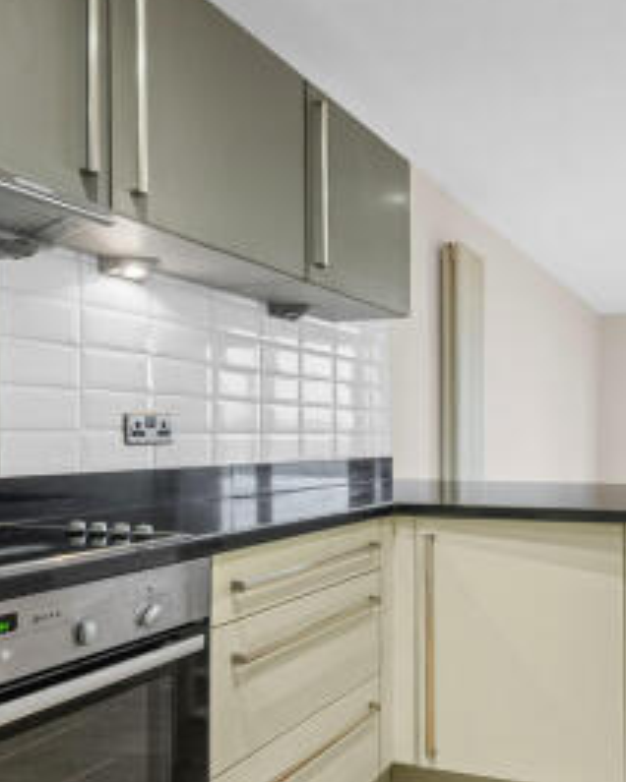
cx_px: 529
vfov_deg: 63.8
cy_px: 447
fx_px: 625
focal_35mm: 27
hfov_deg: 49.1
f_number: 8
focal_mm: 16
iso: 640
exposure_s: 1/10
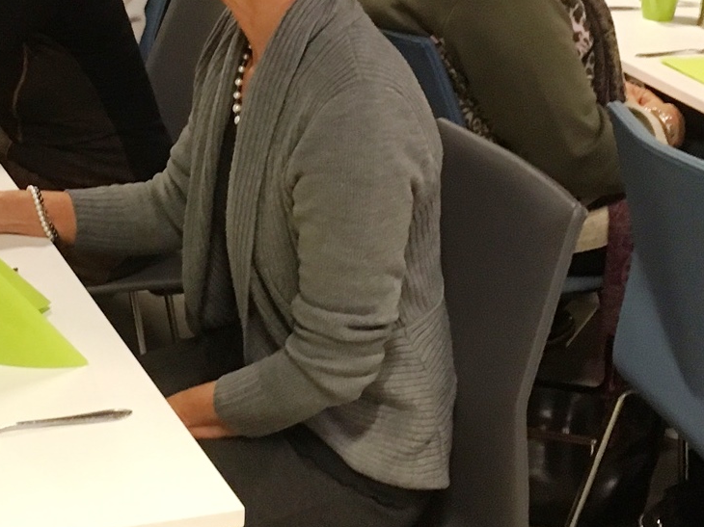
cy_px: -4
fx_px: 1220
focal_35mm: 60
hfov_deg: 31.2
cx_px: 122
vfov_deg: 23.4
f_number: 2.2
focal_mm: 4.15
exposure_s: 1/33
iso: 200
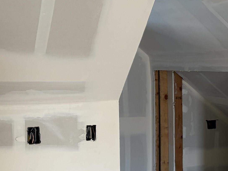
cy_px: 126
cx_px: 259
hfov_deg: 24.3
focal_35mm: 74
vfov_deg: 19.8
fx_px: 488
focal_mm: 5.96
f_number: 1.6
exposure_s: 1/70
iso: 125
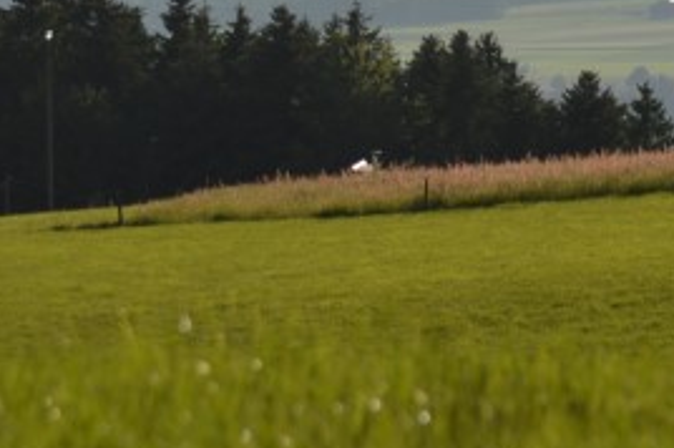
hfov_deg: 5.5
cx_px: 262
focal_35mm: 372
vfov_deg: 3.7
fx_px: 6956
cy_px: -58
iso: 100
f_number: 8
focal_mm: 92
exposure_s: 1/500
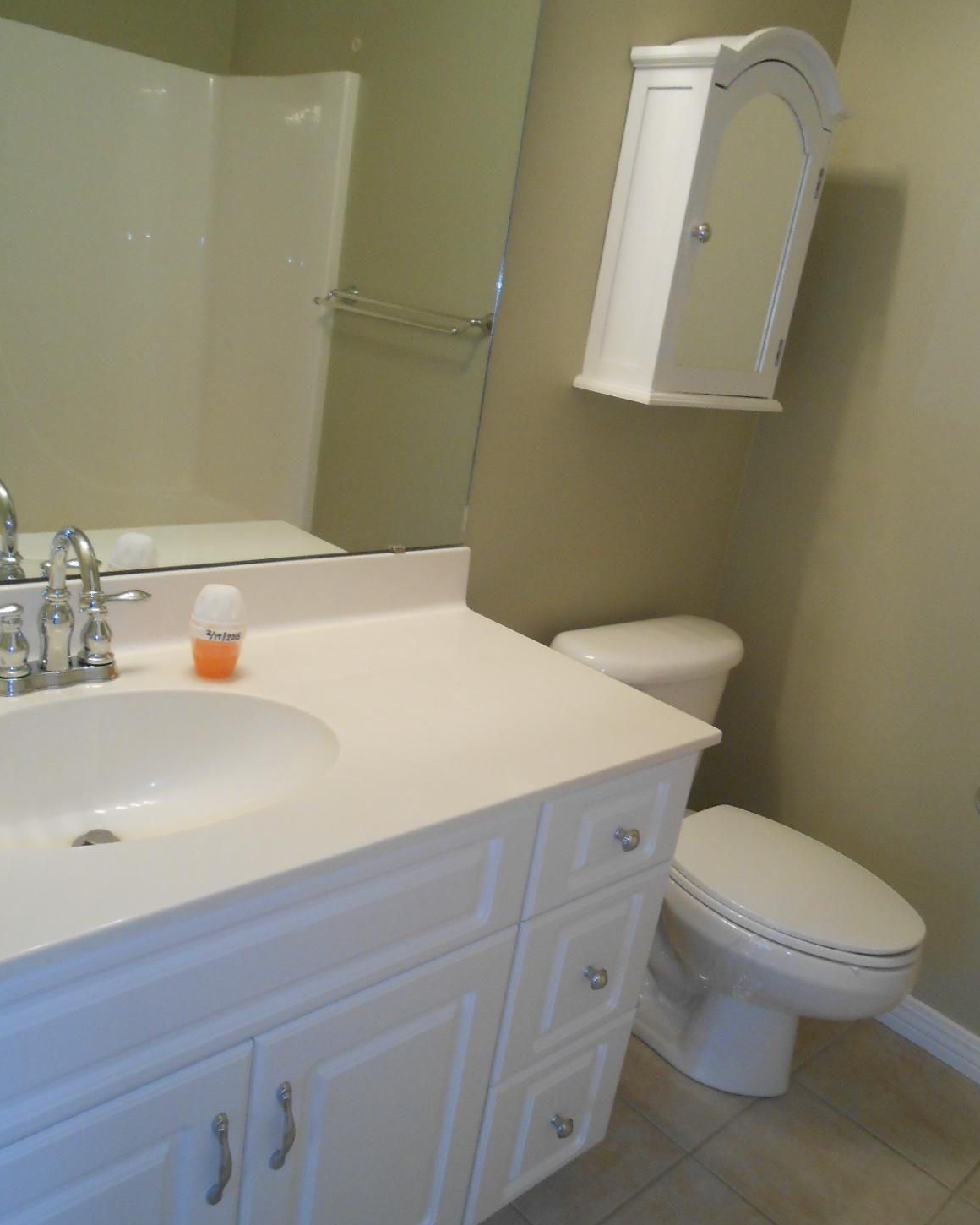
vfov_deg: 62.2
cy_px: 634
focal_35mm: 28
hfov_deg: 51.5
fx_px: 1015
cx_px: 487
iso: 250
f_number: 3.5
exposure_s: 1/30
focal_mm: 4.6
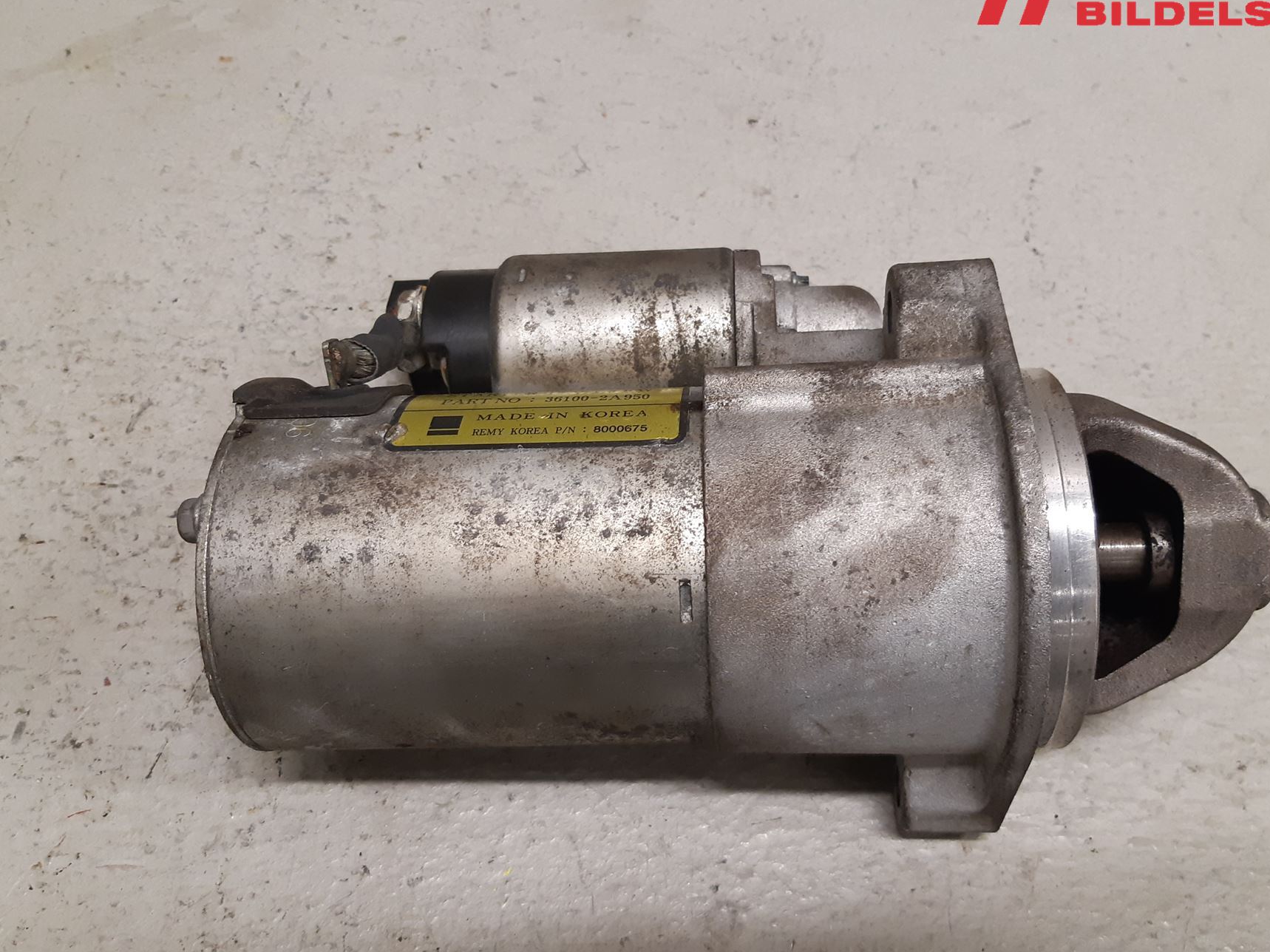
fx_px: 1137
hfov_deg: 58.3
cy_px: 468
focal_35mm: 31
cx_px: 674
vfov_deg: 45.4
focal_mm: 3.93
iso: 160
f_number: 1.7
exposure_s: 1/50
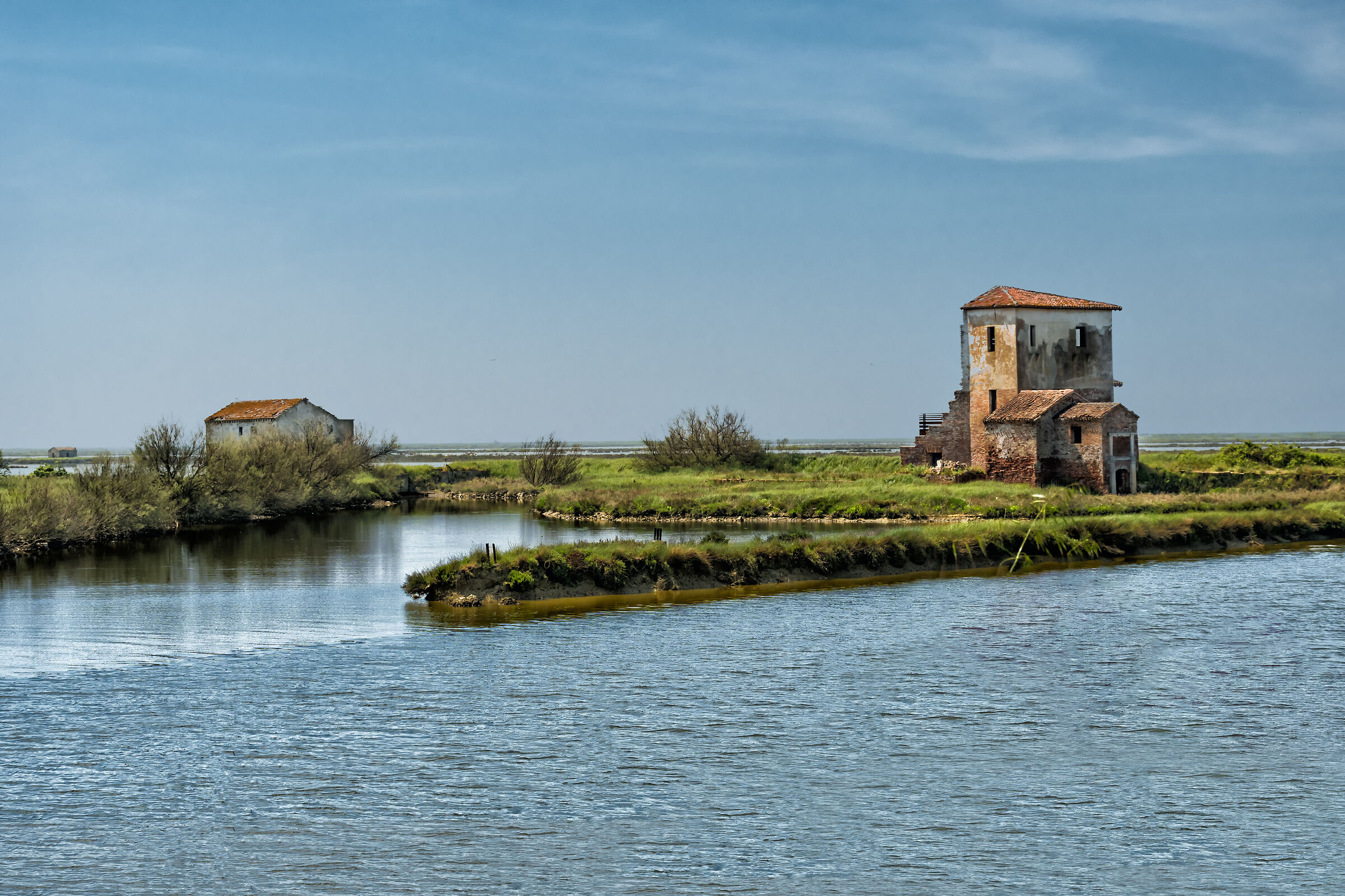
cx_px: 672
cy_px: 448
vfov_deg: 20.2
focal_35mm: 68
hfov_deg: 29.9
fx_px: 2522
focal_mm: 45
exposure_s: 1/320
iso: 160
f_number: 9
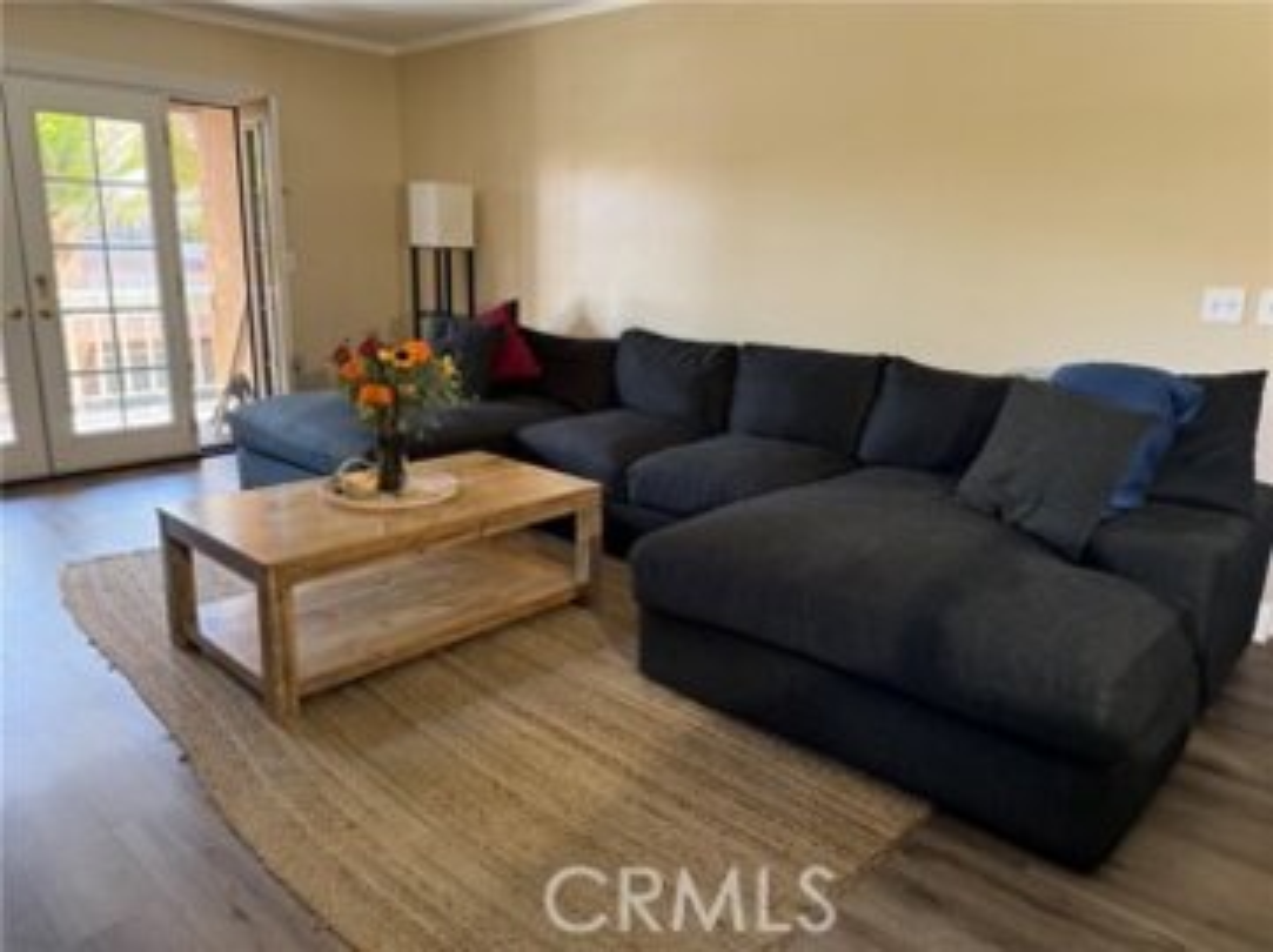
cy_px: 476
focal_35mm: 24
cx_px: 636
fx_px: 882
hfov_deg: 71.6
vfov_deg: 56.7
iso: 320
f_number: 1.78
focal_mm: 6.76
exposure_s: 1/120
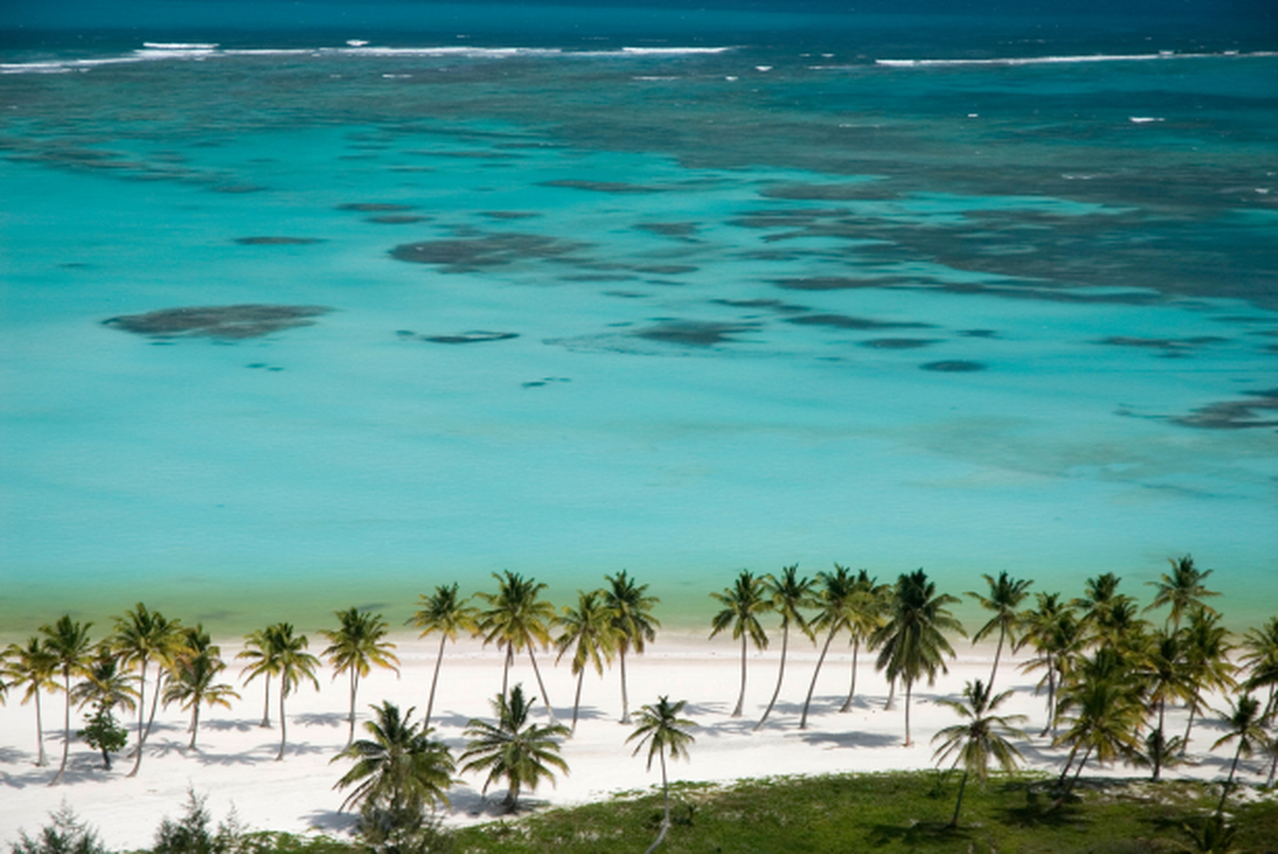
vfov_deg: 13.1
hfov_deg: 19.4
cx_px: 639
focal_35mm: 105
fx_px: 3730
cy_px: 427
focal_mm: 70
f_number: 5.6
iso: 100
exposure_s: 1/320
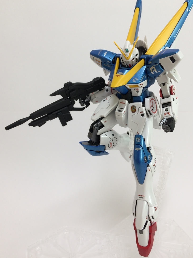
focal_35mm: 32
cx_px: 97
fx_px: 238
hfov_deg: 44.2
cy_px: 120
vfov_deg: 56.8
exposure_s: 1/60
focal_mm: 4.15
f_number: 2.2
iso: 40
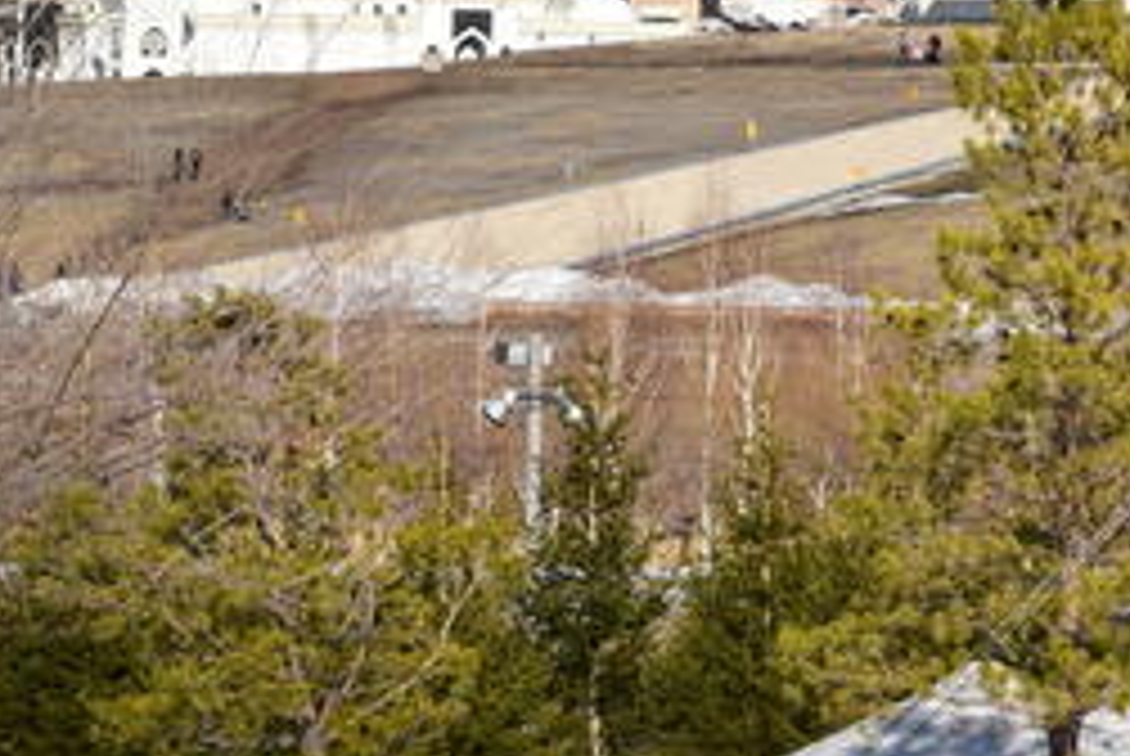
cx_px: 1940
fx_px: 10119
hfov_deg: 6.3
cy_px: -310
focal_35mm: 322
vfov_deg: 4.3
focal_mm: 62
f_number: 6.3
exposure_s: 1/640
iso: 100
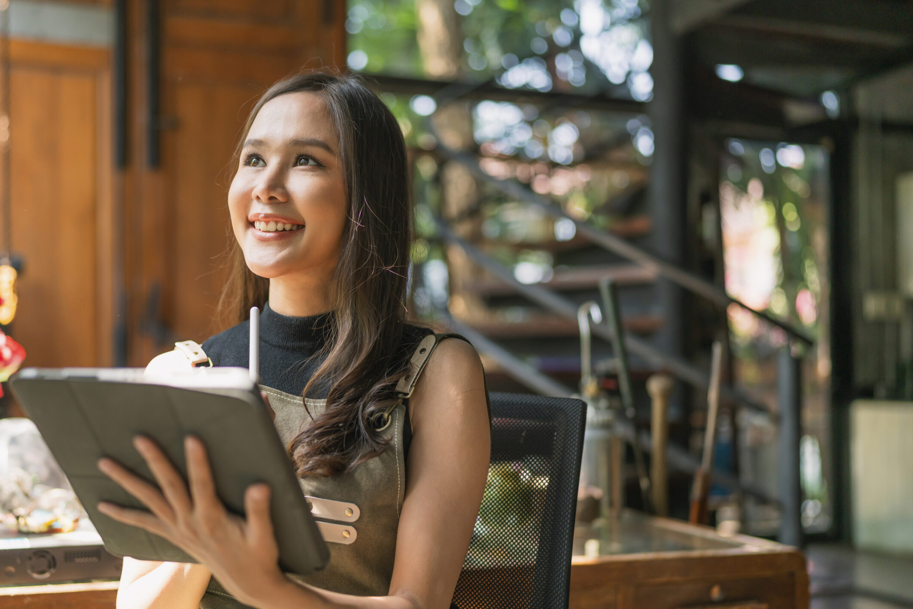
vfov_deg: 31.9
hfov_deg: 46.1
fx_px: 1065
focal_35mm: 42
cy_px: 336
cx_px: 368
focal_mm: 35
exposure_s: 1/1000
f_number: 1.4
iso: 250
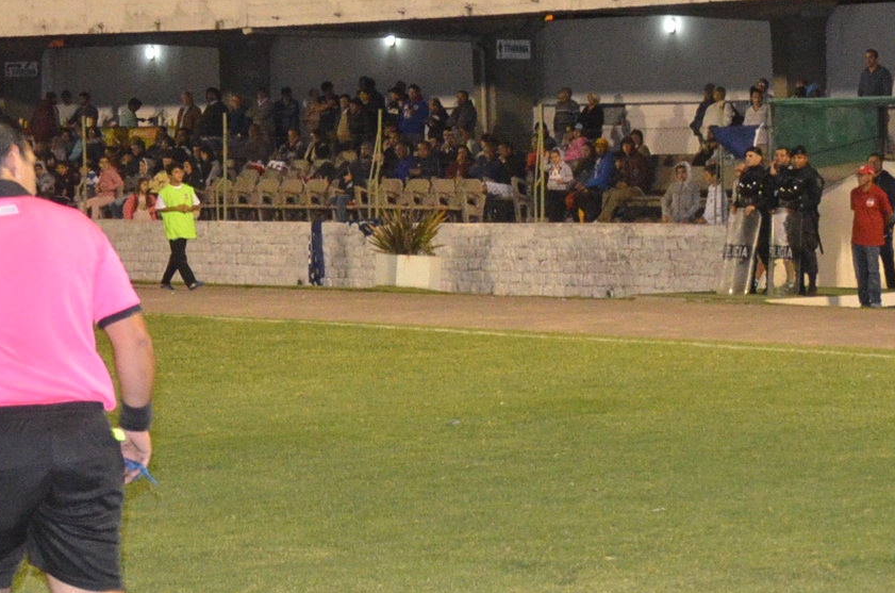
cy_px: 117
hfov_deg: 16.1
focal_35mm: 123
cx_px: 1057
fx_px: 3052
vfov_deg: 11.1
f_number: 7.1
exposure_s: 1/60
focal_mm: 28
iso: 3200
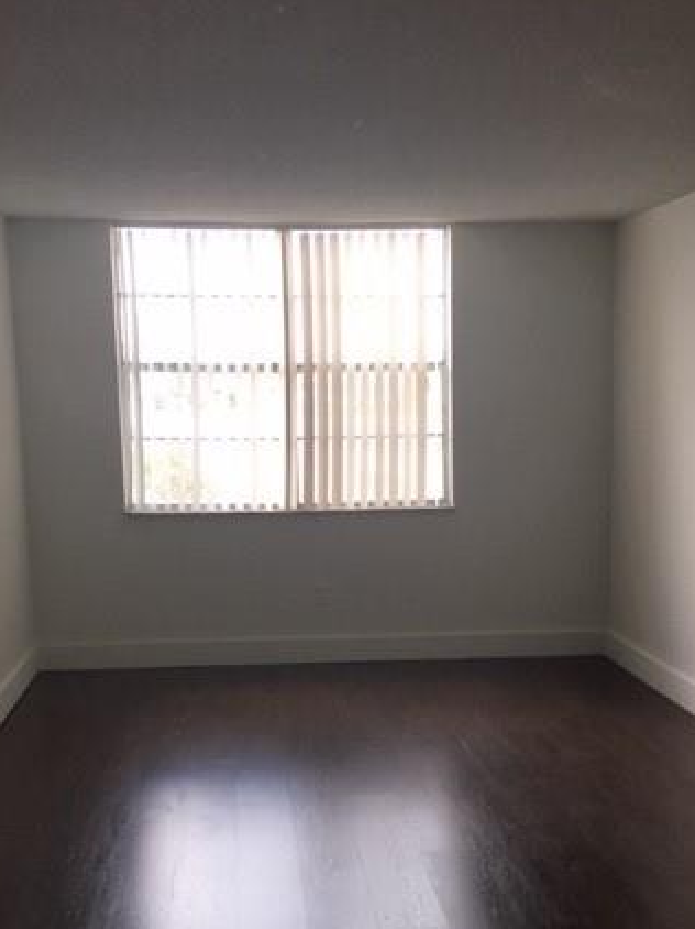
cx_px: 367
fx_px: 1179
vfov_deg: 42.4
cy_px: 612
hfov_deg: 32.8
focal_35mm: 44
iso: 40
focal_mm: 4.15
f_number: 2.2
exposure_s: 1/120
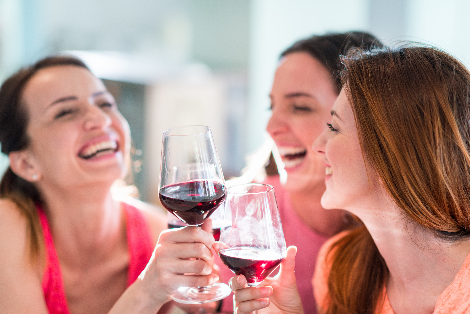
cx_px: 235
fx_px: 1110
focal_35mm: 85
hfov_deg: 23.9
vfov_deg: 16.1
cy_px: 157
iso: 400
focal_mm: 85
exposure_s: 1/200
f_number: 2
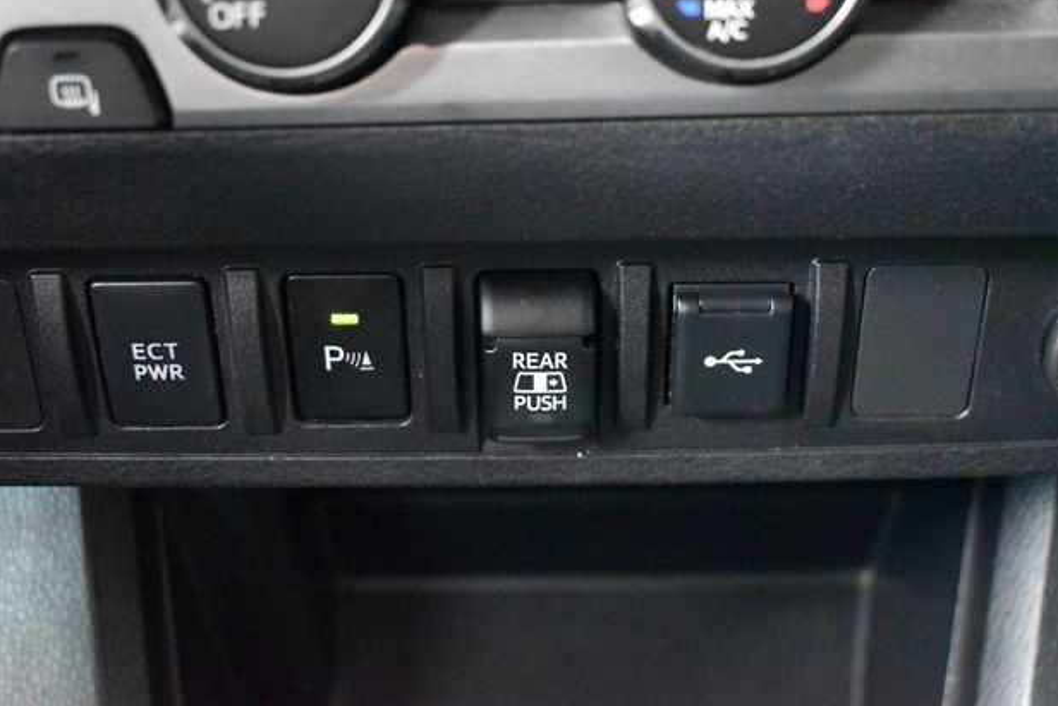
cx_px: 548
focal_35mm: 53
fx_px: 1558
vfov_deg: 25.5
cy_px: 346
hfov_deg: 37.5
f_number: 4.5
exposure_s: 1/100
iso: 12800
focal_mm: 34
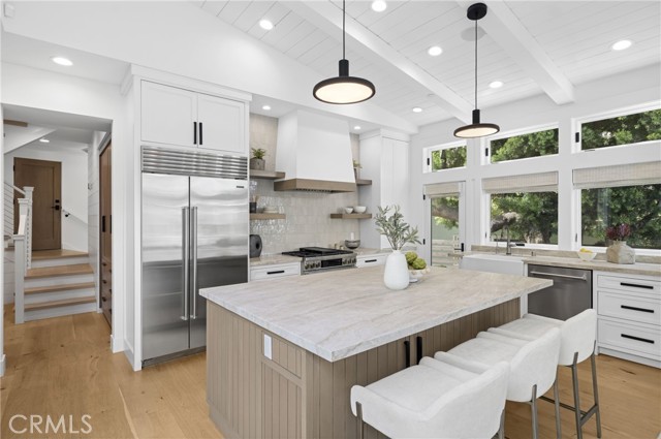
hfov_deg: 90.1
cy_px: 220
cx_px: 330
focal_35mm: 18
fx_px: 330
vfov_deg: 67.2
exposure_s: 1/6
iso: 80
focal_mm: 18
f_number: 9
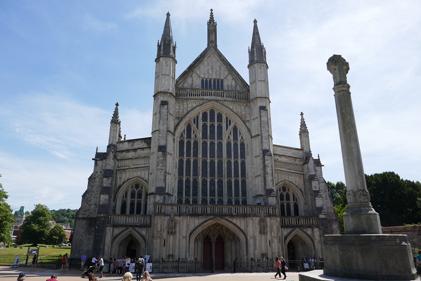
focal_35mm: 25
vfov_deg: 51.3
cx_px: 210
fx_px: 292
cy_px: 140
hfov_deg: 71.5
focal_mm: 9.1
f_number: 4
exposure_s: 1/1000
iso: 125
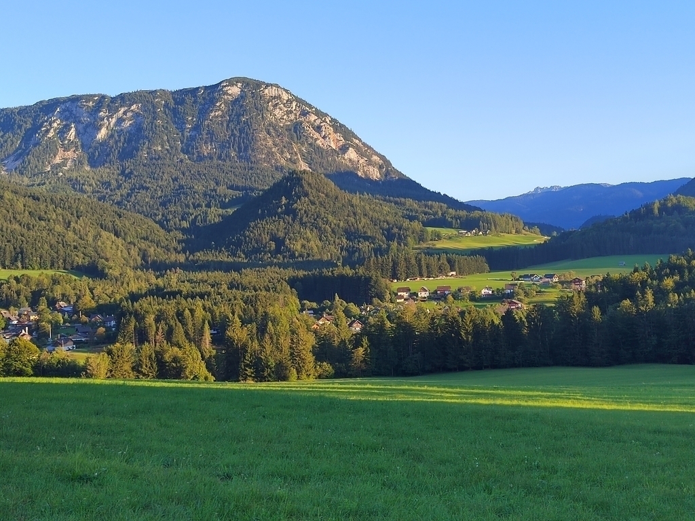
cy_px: 260
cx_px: 348
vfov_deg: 31.5
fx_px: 924
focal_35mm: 46
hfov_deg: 41.2
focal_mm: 5.52
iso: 488
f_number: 1.9
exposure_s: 1/850
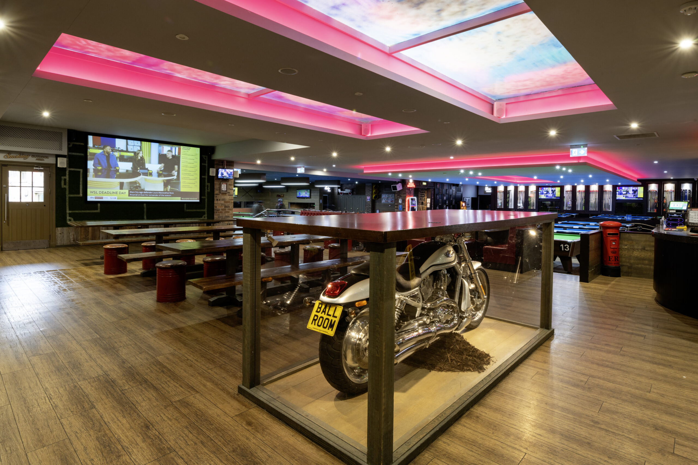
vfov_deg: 64.6
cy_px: 232
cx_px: 349
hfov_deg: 86.9
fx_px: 368
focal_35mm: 19
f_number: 16
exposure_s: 2.5
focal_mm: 19
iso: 200
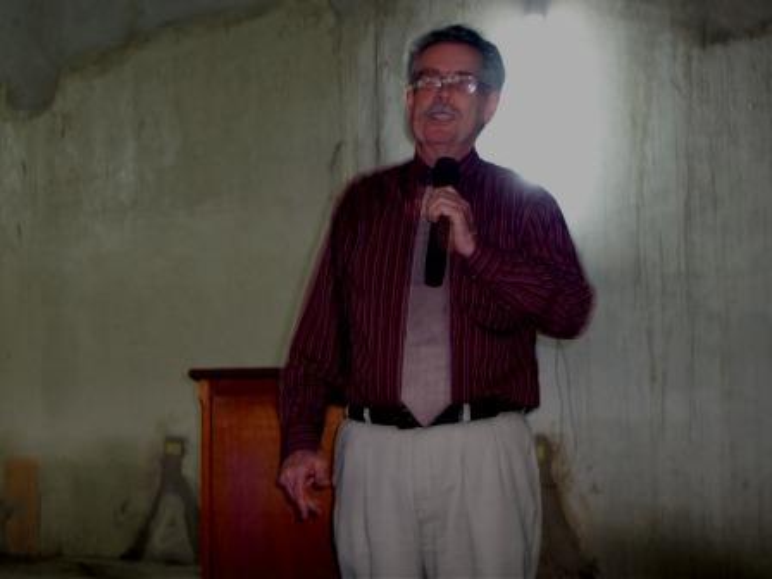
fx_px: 1271
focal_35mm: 57
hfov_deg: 33.8
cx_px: 386
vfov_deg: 25.7
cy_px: 290
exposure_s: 1/4
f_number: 3.4
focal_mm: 8.6
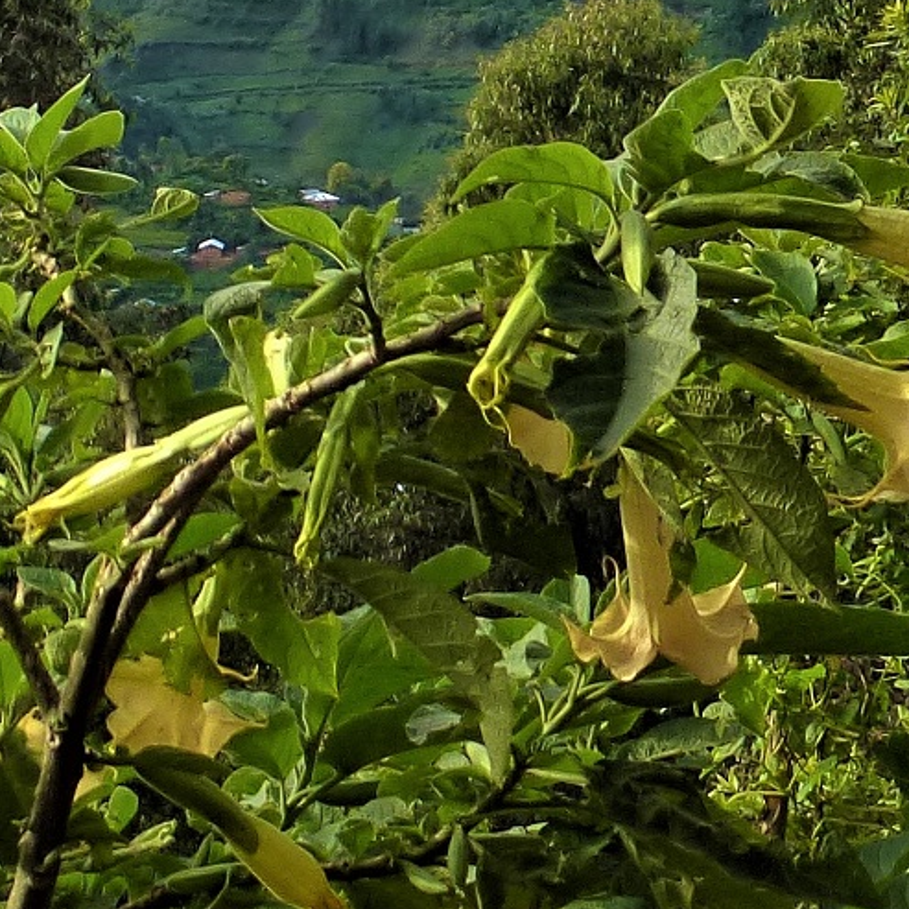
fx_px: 3832
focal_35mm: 129
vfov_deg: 13.3
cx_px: -194
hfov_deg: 13.2
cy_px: -83
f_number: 4
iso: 160
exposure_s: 1/250
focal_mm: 6.4
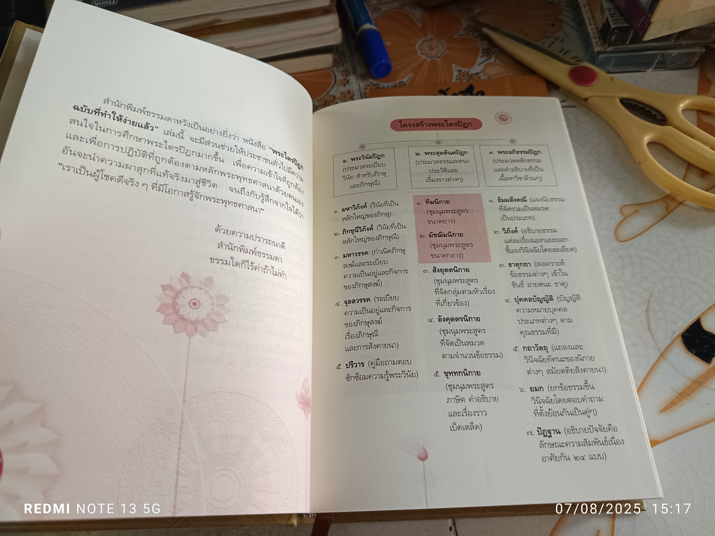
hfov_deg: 71.6
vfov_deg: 56.8
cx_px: 358
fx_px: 496
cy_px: 268
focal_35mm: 24
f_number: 1.7
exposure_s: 1/50
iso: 413
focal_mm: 5.31
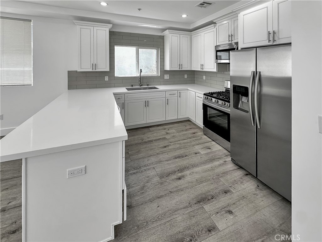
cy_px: 121
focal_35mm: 14
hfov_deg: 102.1
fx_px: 130
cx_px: 161
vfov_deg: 85.7
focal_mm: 2.22
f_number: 2.2
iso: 50
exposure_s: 1/120
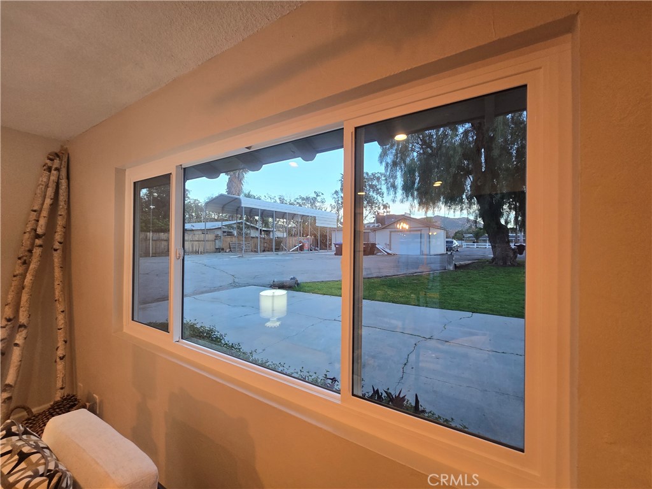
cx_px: 326
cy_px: 244
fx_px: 245
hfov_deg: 106.2
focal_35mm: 13
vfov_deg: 89.9
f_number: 2.2
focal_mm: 2.2
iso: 160
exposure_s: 1/60
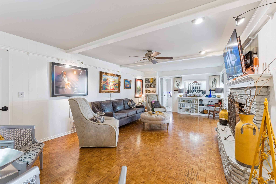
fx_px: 117
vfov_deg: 76.2
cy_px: 92
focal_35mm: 15
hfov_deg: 99.3
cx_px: 138
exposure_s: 1/5
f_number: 10
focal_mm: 15.3
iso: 200
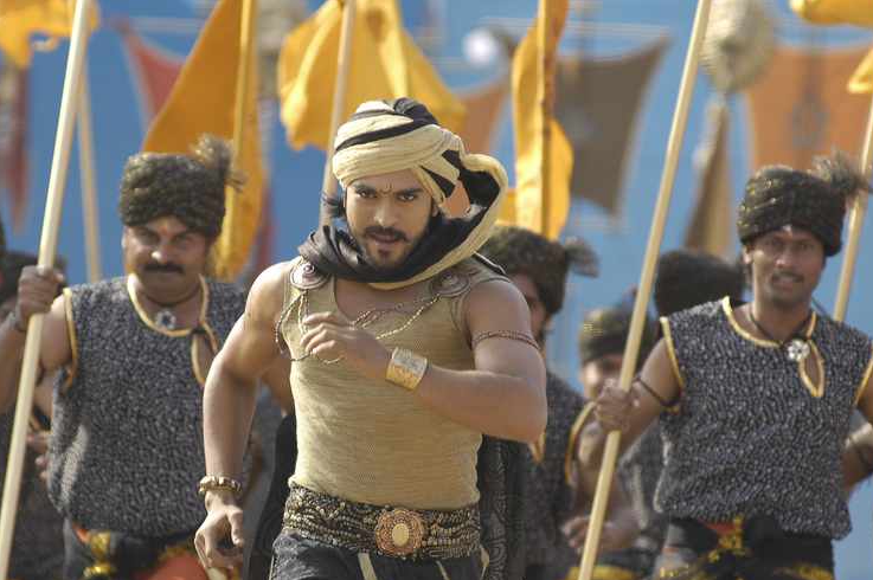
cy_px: 340
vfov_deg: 2.9
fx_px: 11387
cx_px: 377
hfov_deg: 4.4
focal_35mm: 470
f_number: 4.5
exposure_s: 1/500
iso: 200
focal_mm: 200
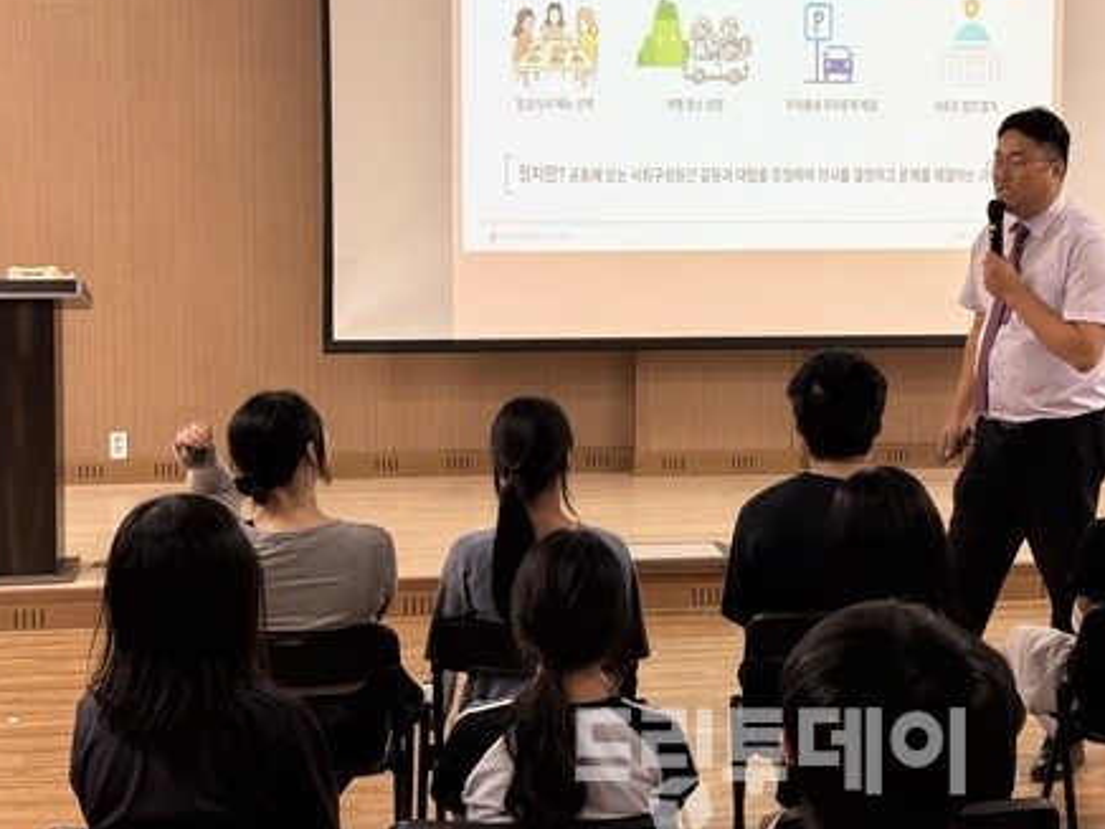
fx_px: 2107
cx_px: 732
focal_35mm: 66
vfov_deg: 22.2
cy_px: 307
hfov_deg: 29.2
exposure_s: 1/60
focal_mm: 6.76
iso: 125
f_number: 1.78
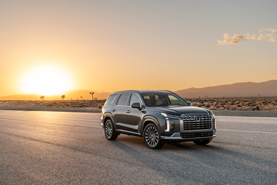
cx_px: 138
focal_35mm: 48
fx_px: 369
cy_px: 92
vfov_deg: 28.1
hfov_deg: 41.1
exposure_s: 1/50
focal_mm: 48
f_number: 5
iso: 64
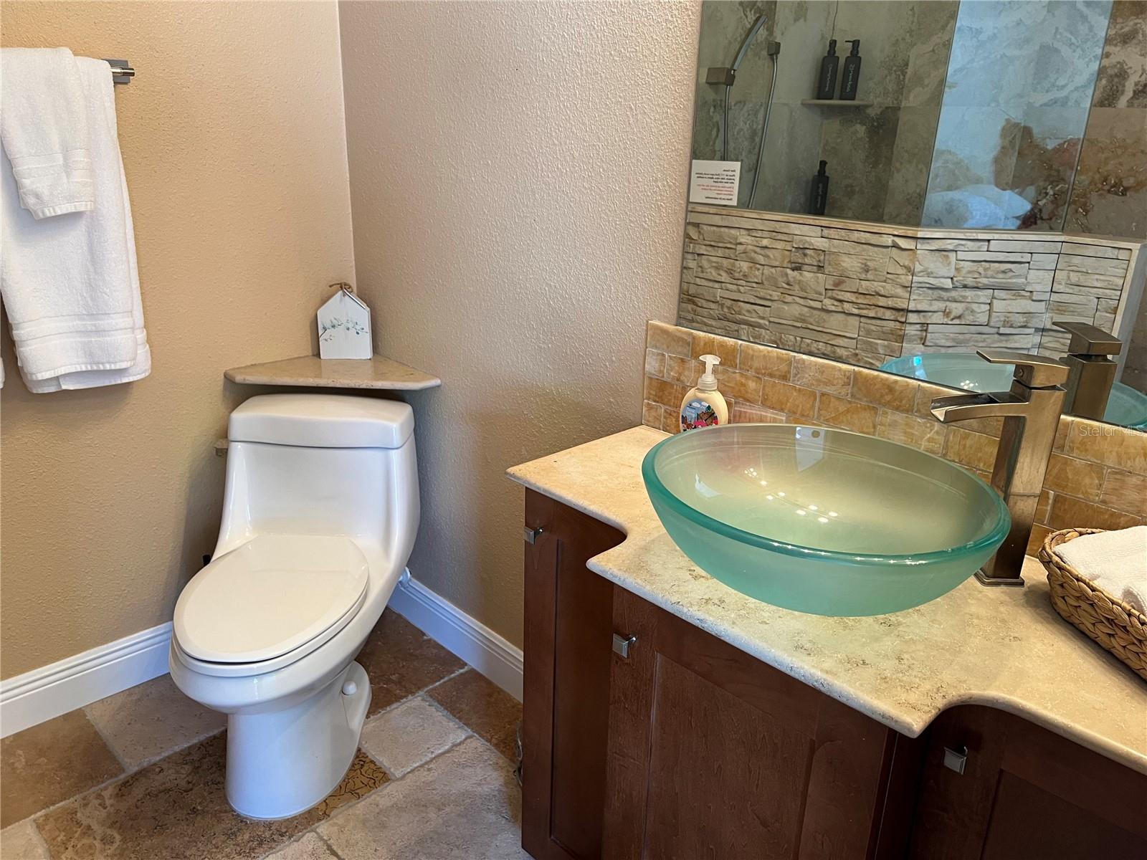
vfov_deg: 53.1
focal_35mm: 26
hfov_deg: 67.3
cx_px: 574
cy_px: 430
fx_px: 862
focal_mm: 5.7
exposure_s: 1/60
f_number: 1.5
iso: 100
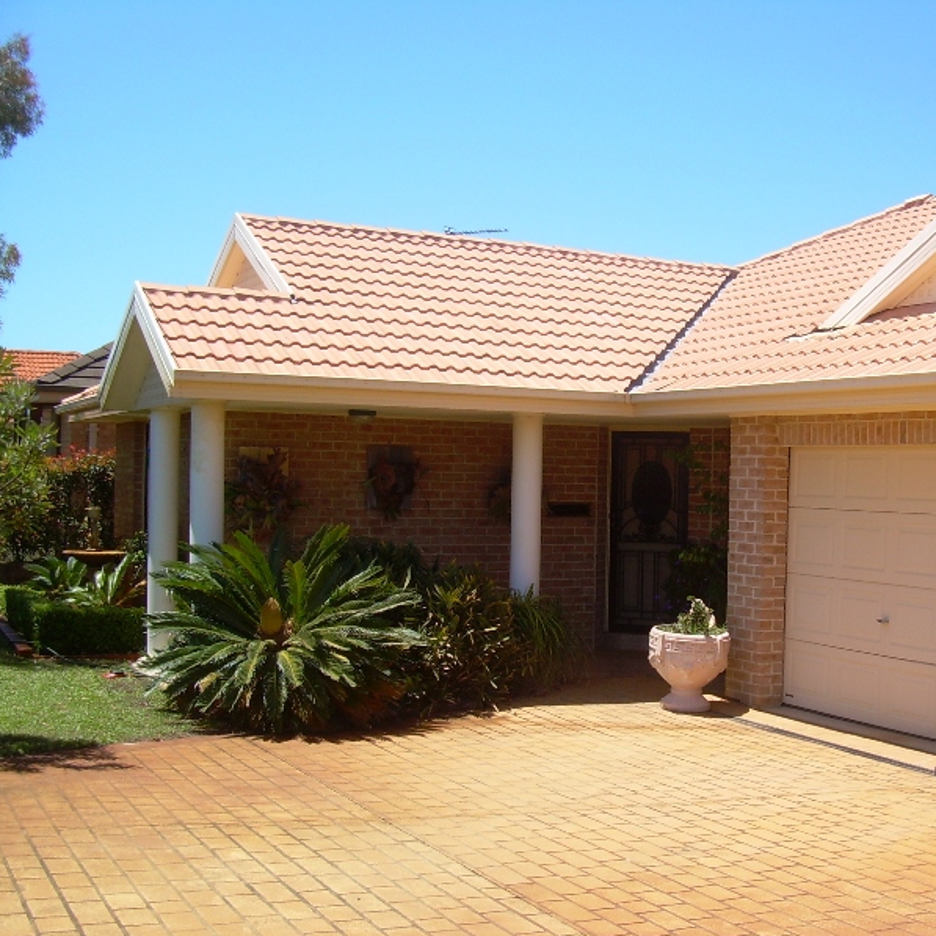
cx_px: 618
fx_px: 1377
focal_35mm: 45
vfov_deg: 37.6
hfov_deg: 37.2
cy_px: 467
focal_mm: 6.3
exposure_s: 1/273
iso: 50
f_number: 4.6
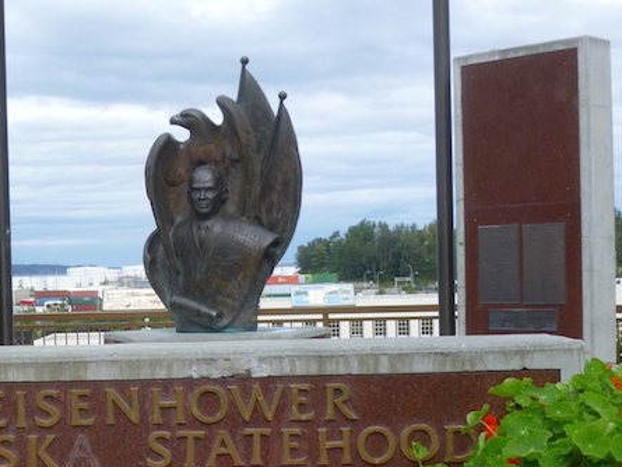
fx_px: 1240
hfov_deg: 27.9
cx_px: 197
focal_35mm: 69
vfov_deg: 21.2
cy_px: 313
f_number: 4
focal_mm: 8.6
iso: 100
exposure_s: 1/320
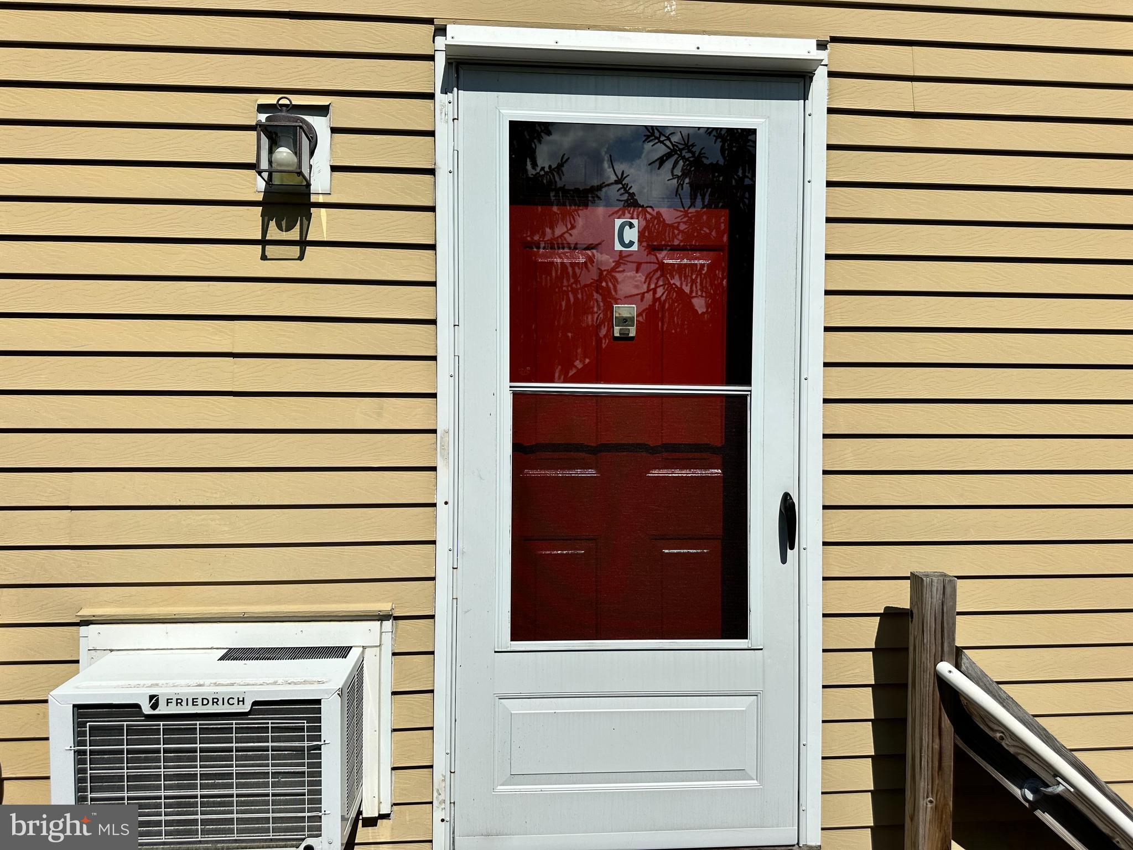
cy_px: 425
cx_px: 566
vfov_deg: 56.8
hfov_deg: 71.6
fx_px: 786
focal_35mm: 24
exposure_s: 1/13699
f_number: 1.78
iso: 80
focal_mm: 6.86
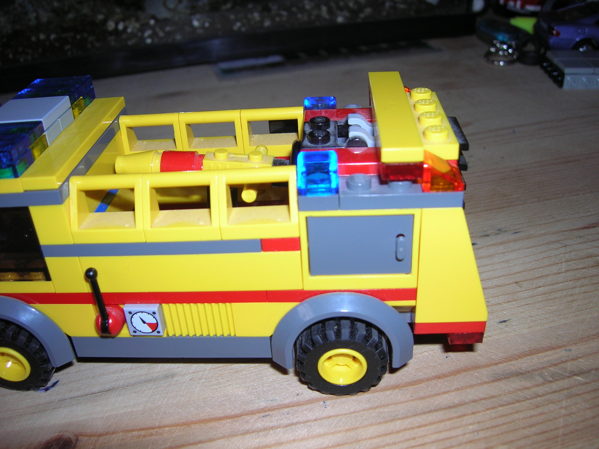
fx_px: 588
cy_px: 224
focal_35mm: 34
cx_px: 300
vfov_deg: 41.8
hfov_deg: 54.0
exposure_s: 1/60.1
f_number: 2.9
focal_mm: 5.7
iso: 50
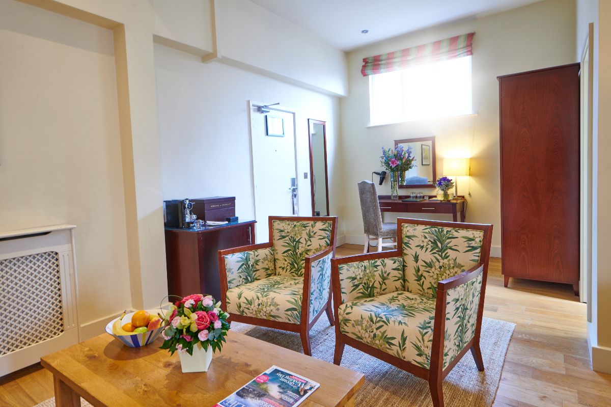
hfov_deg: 81.2
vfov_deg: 59.5
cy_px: 204
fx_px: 356
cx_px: 306
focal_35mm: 21
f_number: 11
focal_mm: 21
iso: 500
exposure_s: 1/2.5
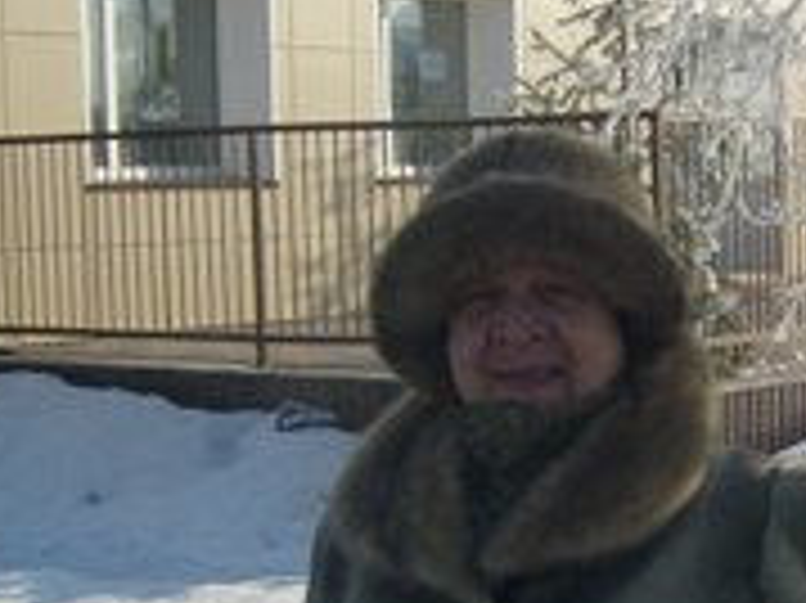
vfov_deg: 15.0
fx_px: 2280
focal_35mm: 98
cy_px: 434
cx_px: 662
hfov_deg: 19.8
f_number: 7.1
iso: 80
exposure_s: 1/350
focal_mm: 5.8
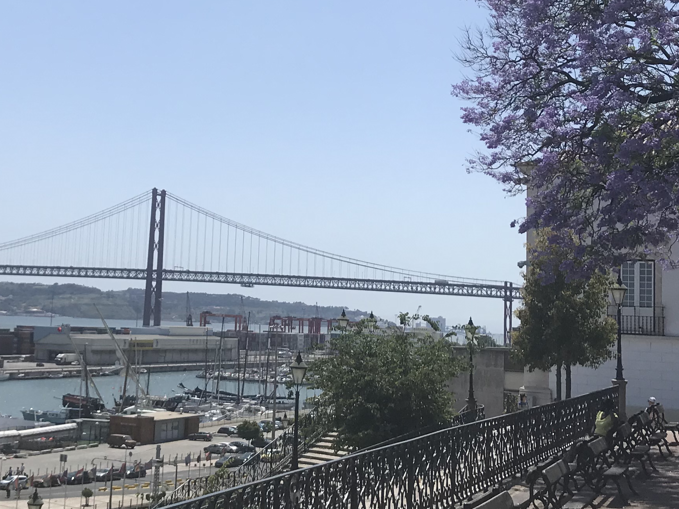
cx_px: 252
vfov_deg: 22.5
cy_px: 166
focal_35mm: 65
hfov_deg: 29.7
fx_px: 1275
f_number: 1.8
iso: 20
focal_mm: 3.99
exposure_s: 1/3690
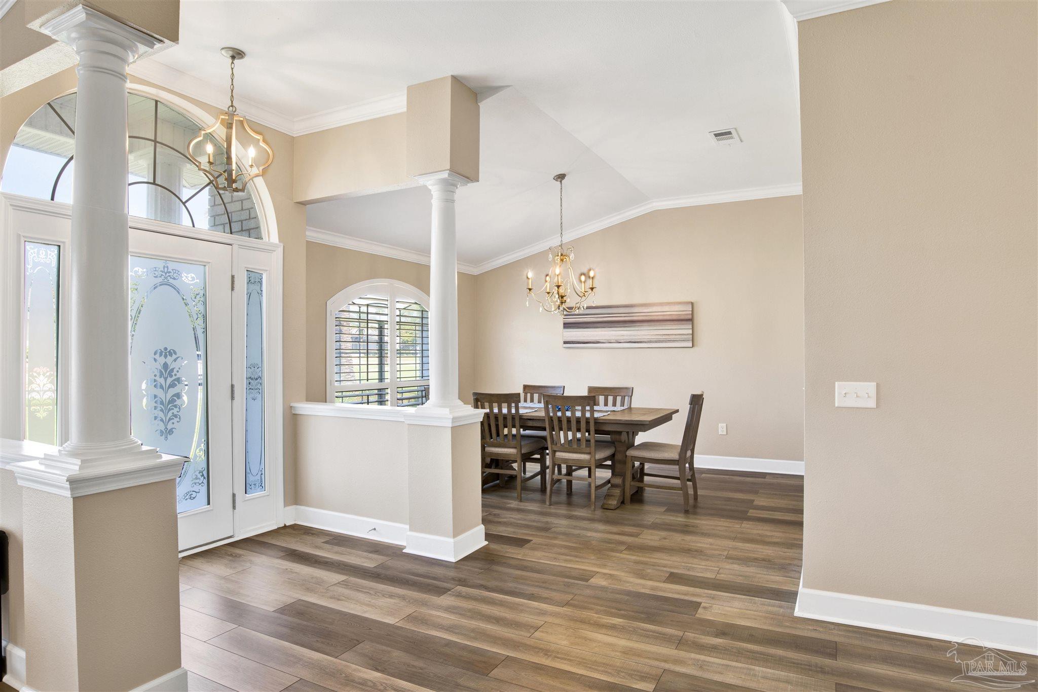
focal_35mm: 19
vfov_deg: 64.5
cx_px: 519
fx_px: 548
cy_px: 346
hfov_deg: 86.9
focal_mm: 19
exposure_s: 1/20
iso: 200
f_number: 11
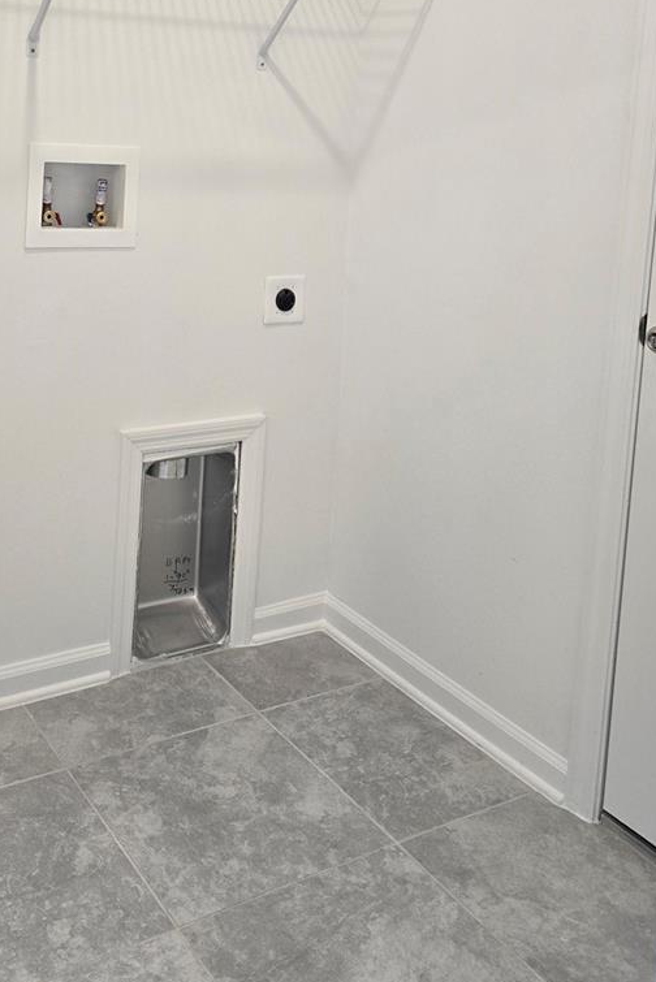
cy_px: 221
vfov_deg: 48.3
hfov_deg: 34.5
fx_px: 1038
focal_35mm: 38
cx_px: 185
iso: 160
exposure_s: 1/120
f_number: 1.7
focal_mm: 6.3
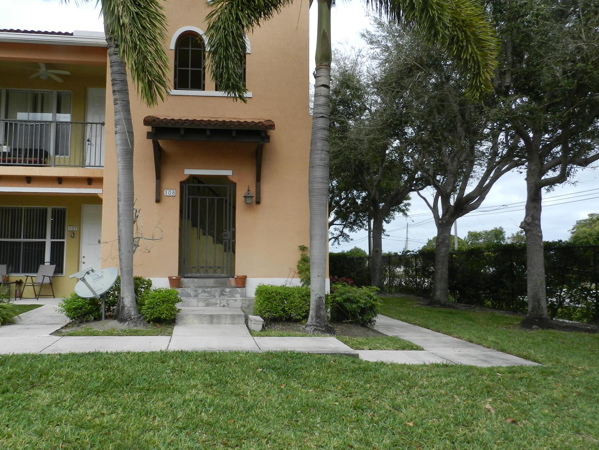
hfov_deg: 63.0
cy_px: 219
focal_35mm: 28
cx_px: 249
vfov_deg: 49.8
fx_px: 485
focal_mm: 4
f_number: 4
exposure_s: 1/800
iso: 160
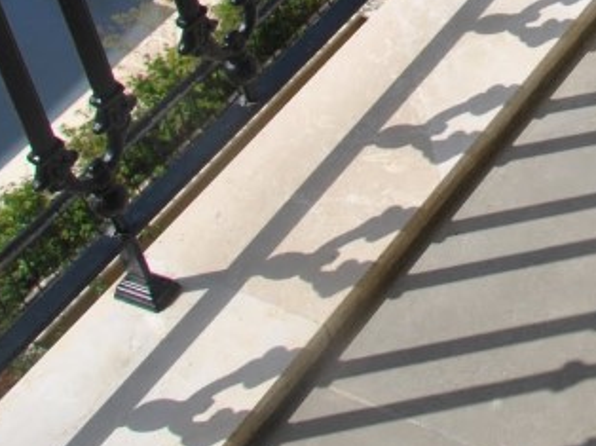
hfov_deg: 18.2
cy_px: -195
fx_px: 1634
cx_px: 908
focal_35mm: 95
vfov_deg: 14.6
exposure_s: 1/320
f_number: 9
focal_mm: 18
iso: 100
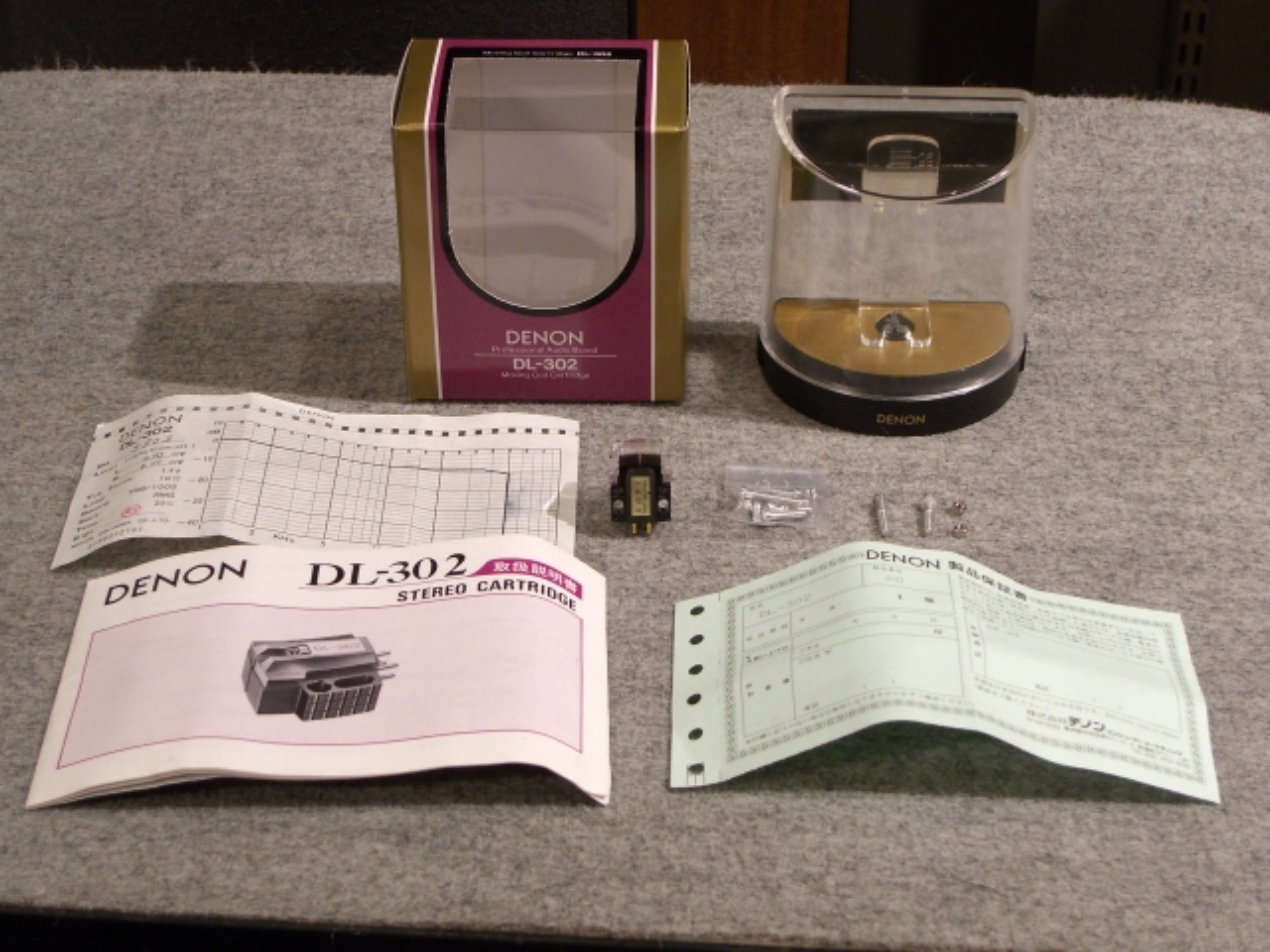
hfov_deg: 28.6
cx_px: 635
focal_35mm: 68
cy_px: 476
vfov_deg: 21.6
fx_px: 2495
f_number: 4
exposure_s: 1/20
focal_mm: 14.2
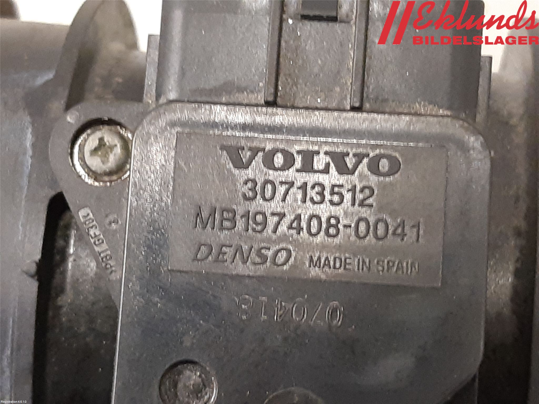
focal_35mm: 26
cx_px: 270
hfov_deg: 67.3
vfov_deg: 53.1
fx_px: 405
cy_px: 202
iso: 250
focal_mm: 3.93
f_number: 1.7
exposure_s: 1/25
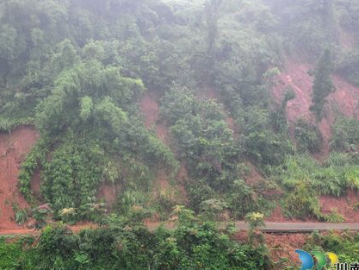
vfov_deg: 19.4
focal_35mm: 76
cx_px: 166
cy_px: 131
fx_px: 788
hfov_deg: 25.6
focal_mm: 40
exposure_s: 1/80
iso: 400
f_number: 4.5
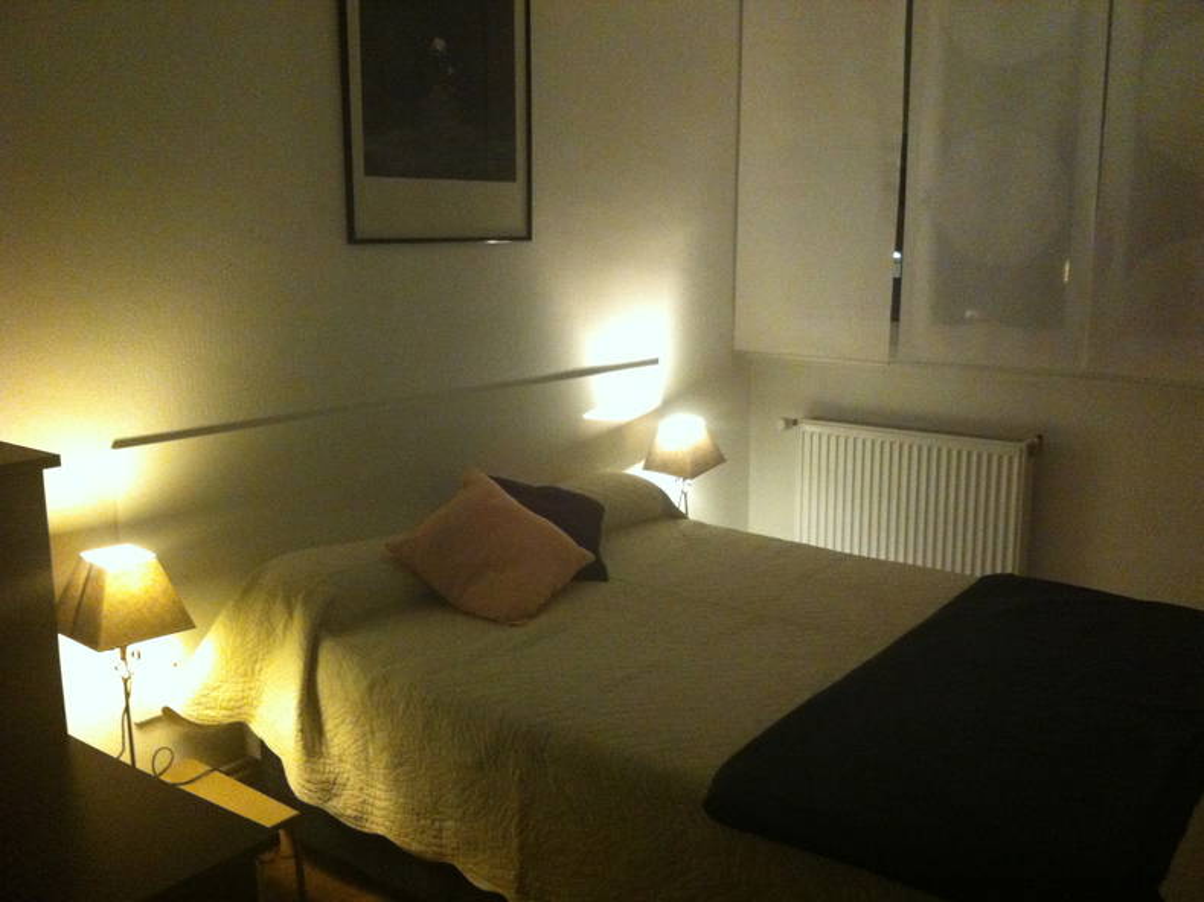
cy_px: 451
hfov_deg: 52.6
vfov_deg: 40.7
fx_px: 1217
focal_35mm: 35
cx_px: 602
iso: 640
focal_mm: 3.85
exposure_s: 1/15
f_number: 2.8
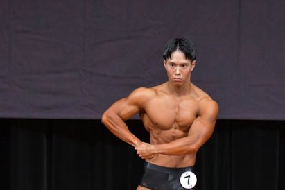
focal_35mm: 537
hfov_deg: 3.8
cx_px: 145
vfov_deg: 2.6
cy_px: 171
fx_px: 4251
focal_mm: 190
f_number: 5.6
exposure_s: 1/400
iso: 5000
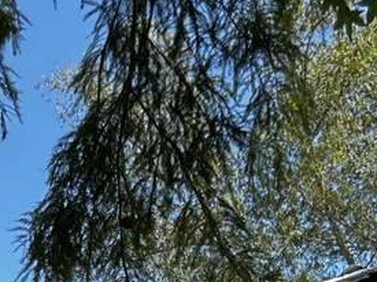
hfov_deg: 16.0
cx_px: 8
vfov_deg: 11.3
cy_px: 530
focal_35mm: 121
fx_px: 1317
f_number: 1.5
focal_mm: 5.7
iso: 50
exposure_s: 1/1079
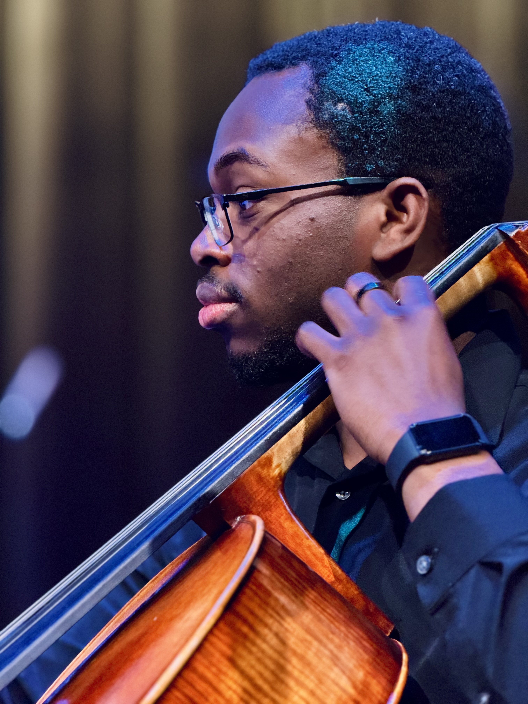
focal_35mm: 120
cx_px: 264
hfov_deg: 12.3
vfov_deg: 16.4
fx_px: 2440
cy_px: 352
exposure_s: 1/40
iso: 1000
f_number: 2.8
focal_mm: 15.66
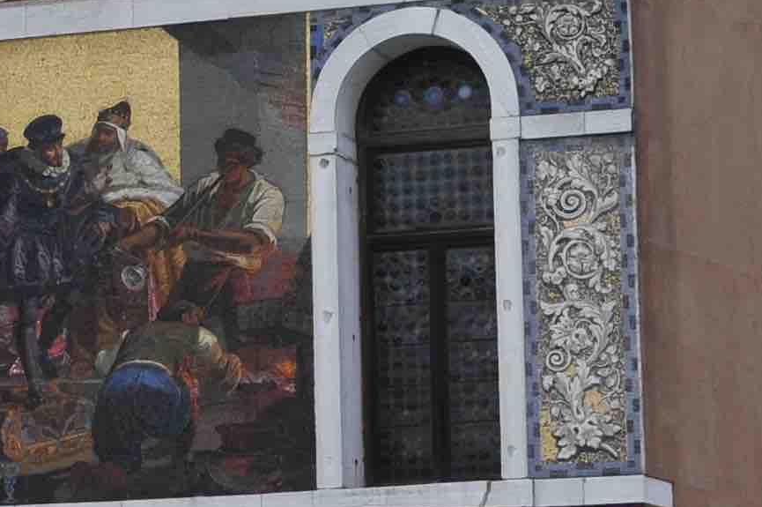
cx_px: -451
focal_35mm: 223
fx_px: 4716
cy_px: 152
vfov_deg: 6.1
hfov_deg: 9.0
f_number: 8
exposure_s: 1/250
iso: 200
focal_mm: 30
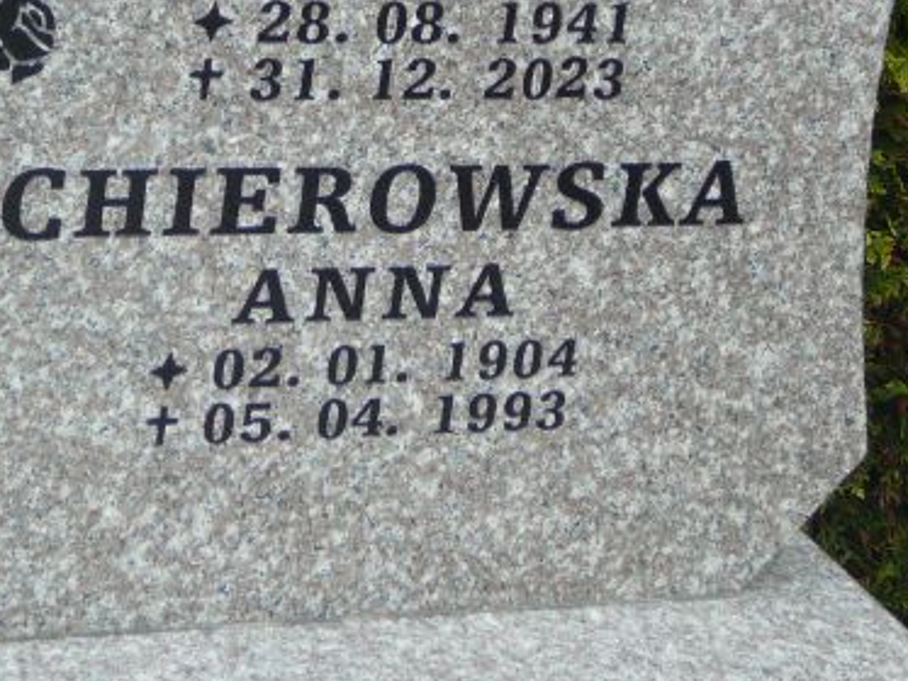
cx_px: 321
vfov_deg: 11.2
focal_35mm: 132
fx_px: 3464
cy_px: 114
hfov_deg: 14.9
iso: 80
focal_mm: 11.5
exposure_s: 1/400
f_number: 3.7
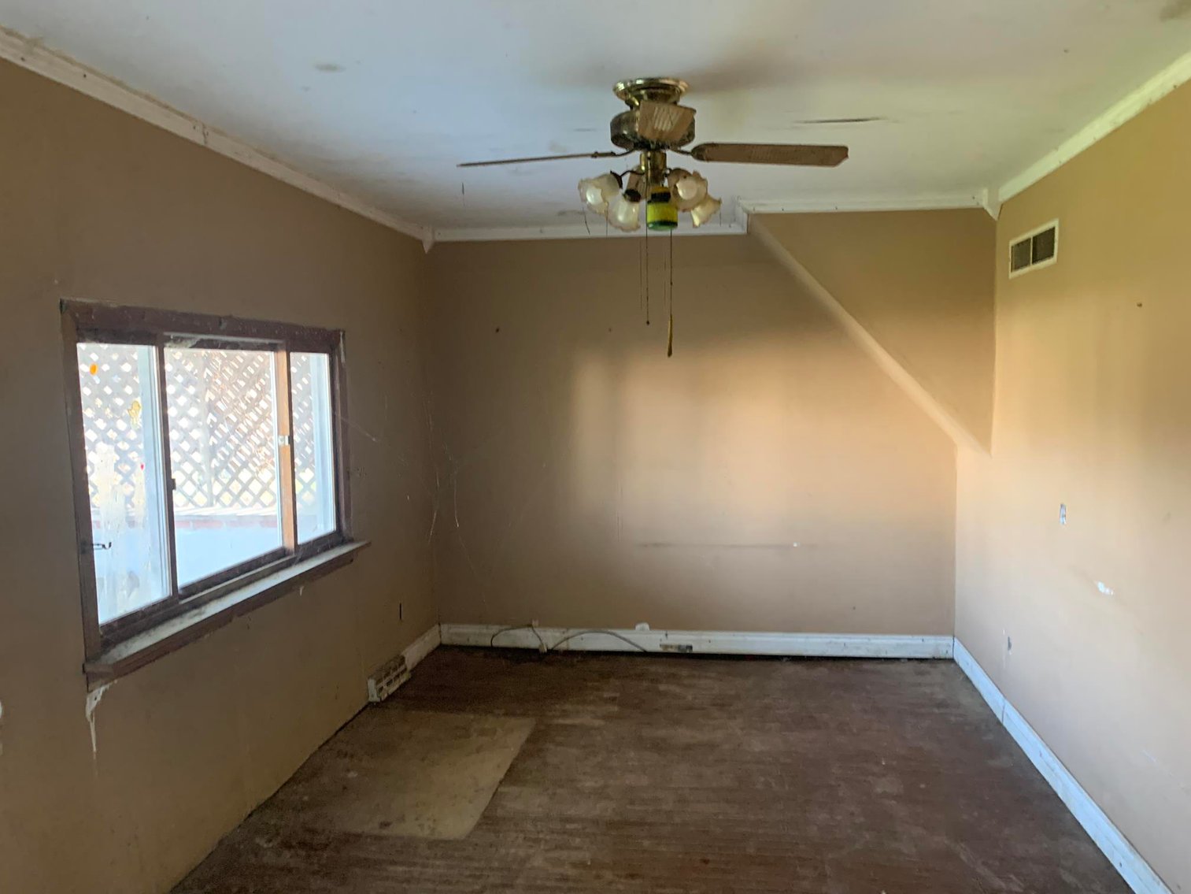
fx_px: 895
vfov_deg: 53.1
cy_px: 447
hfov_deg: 67.3
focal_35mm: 26
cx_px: 596
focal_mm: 4.25
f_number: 1.8
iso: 400
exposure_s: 1/59
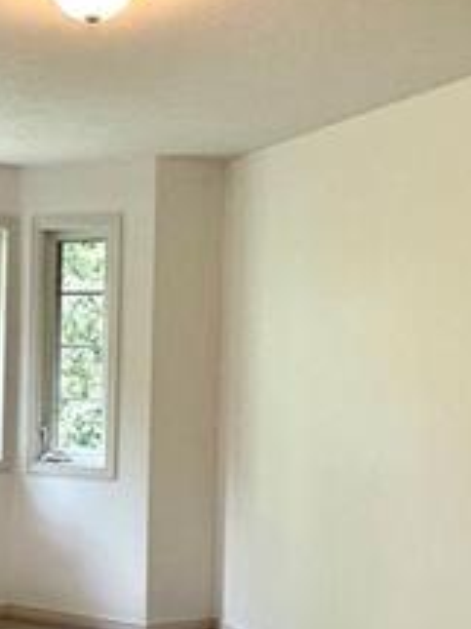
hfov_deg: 27.6
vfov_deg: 38.1
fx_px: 908
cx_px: 15
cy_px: 357
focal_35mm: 50
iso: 160
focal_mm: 2.22
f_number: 2.2
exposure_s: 1/120
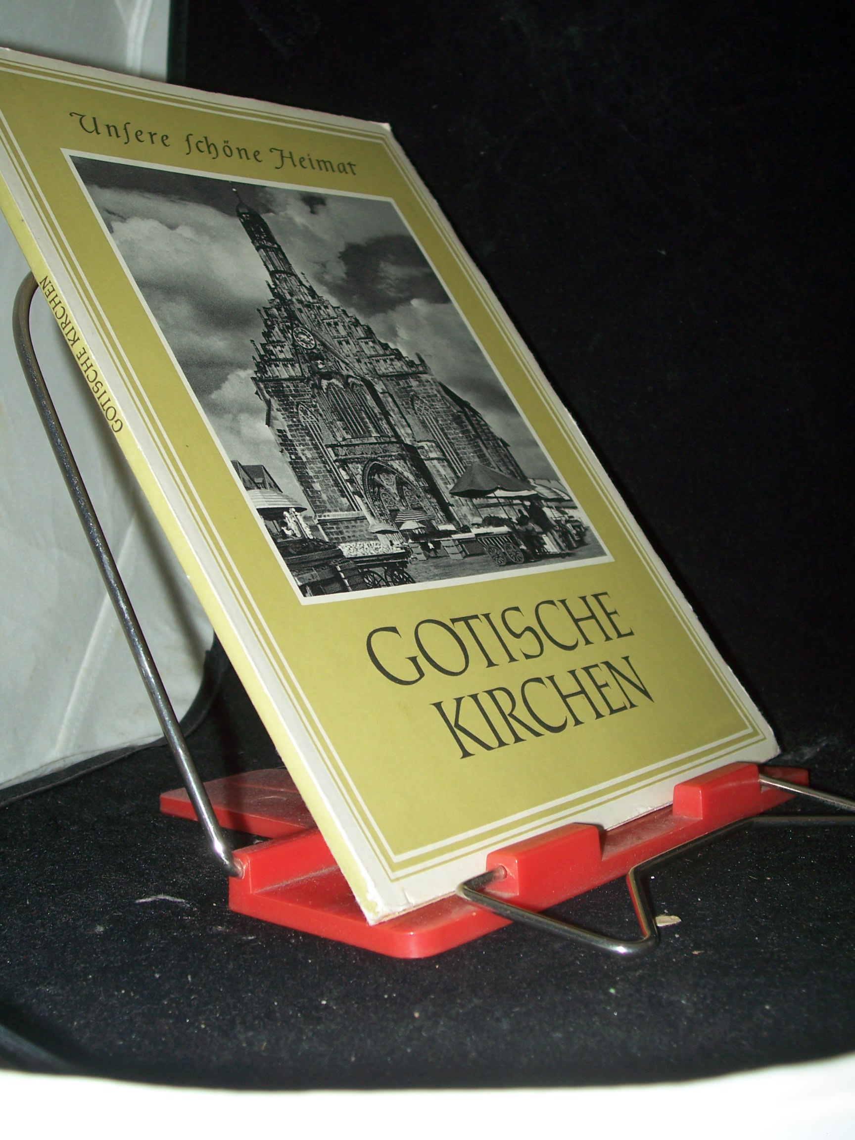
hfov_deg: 34.3
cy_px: 570
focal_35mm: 42
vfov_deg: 44.8
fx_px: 1383
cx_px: 428
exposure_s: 1/60
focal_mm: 7
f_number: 2.8
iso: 80
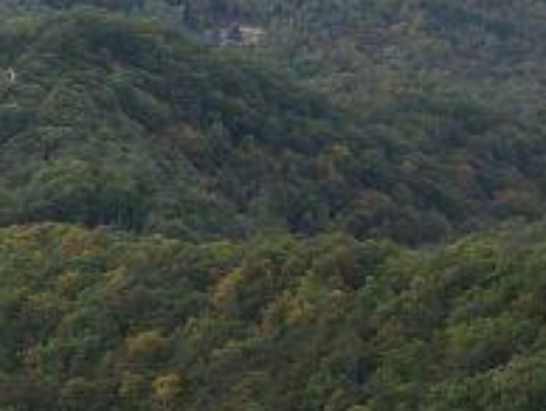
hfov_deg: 10.6
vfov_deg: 9.4
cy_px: 113
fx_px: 2495
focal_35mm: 158
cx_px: -794
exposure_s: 1/180
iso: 100
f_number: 2.8
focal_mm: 4.5
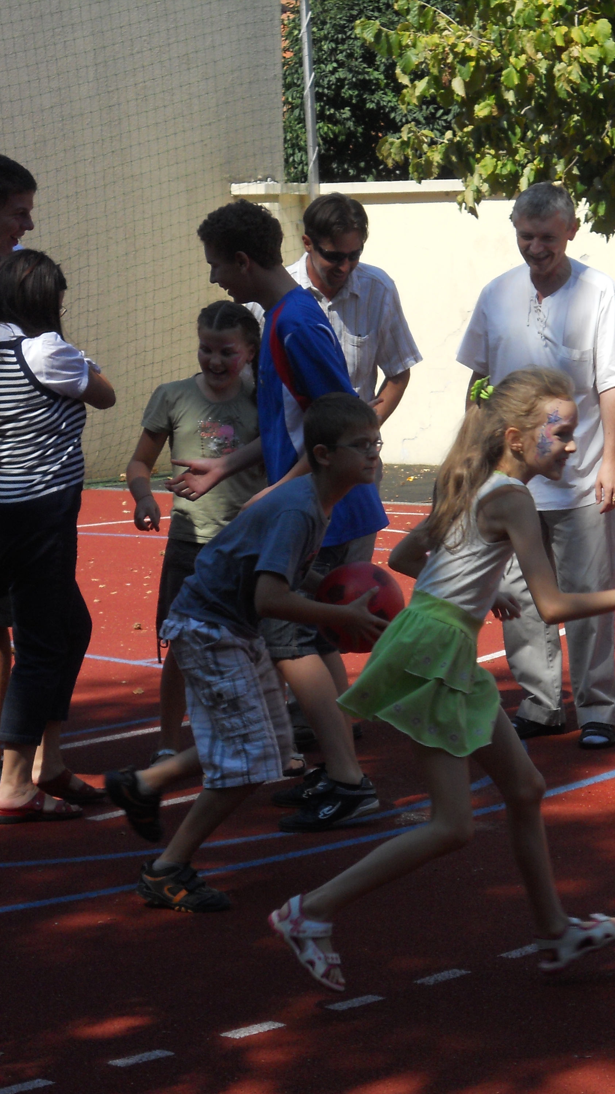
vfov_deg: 19.1
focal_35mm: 112
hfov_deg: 10.8
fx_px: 3247
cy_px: 547
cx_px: 491
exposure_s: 1/320
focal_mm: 13.9
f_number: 5.9
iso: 80
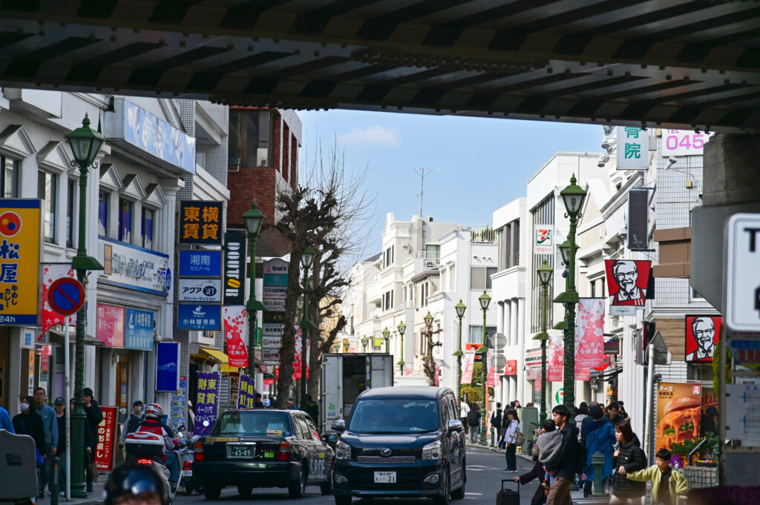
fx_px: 2531
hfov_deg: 17.1
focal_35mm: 120
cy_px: 252
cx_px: 380
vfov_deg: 11.4
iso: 100
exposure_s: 1/800
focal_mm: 120
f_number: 4.5
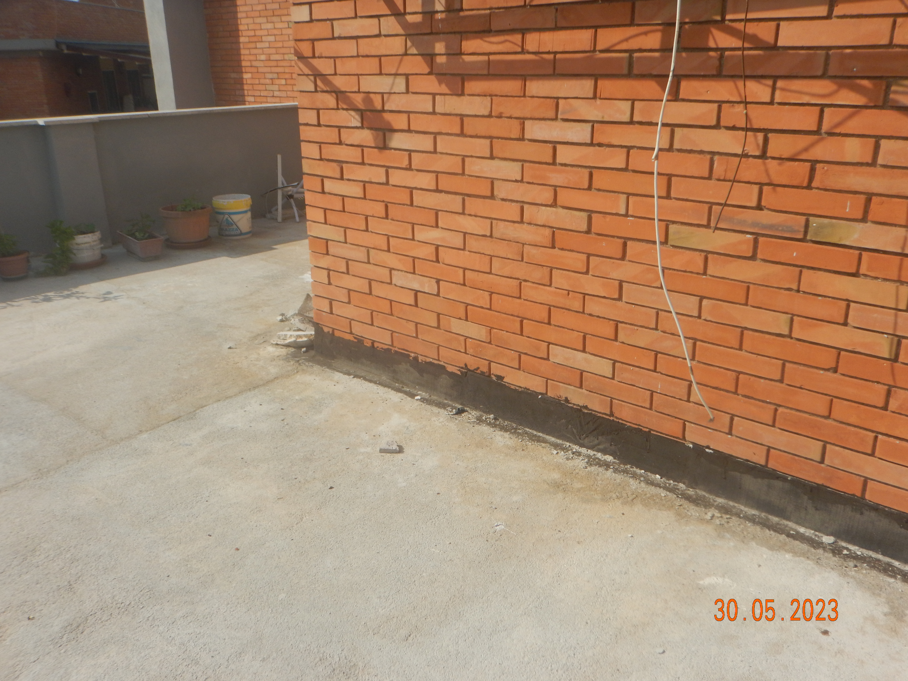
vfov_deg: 48.2
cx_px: 454
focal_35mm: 29
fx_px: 761
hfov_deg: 61.7
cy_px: 340
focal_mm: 5.1
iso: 125
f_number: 4.1
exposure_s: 1/1500
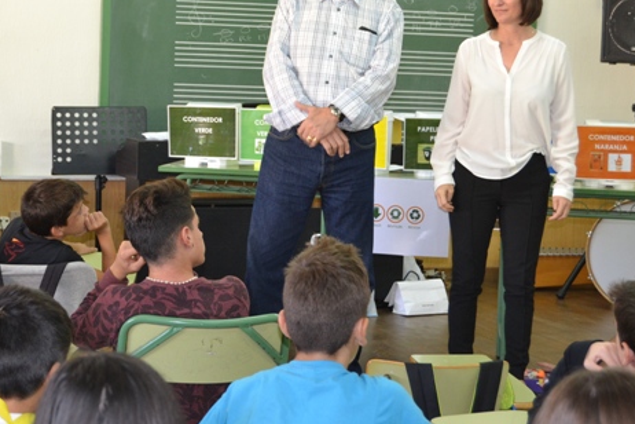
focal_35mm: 79
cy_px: 148
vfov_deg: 17.2
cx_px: 231
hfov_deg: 25.6
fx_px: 1393
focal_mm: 38
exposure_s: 1/60
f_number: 4.8
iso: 1100
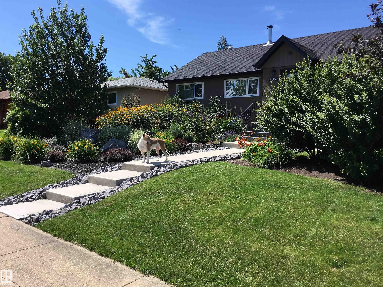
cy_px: 144
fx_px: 321
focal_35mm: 29
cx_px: 192
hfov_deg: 61.7
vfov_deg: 48.2
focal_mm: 4.15
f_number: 2.2
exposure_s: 1/1261
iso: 25
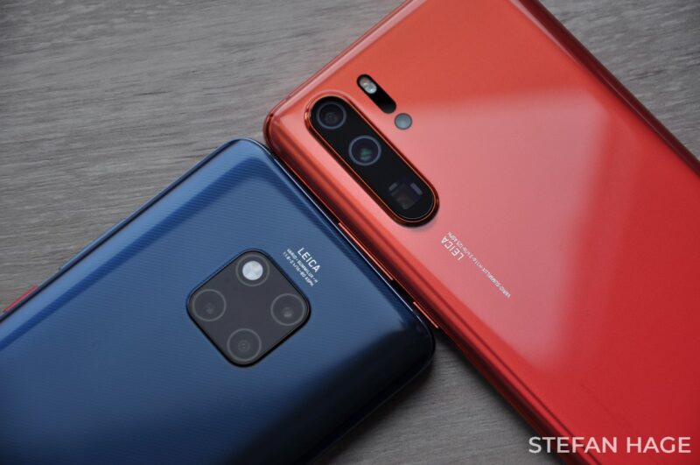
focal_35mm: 138
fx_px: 2680
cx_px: 350
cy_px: 232
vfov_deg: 9.9
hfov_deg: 14.9
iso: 200
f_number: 5.6
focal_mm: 92
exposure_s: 1/125
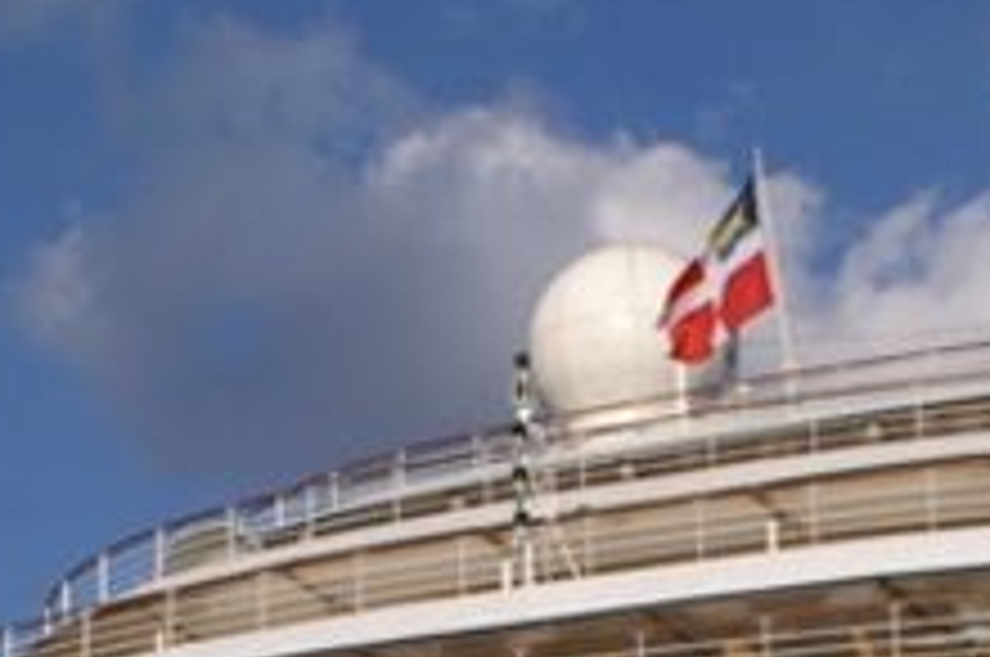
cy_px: 992
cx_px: 547
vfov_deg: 10.3
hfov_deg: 16.0
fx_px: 3515
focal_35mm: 128
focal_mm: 24
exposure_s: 1/400
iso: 100
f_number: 10
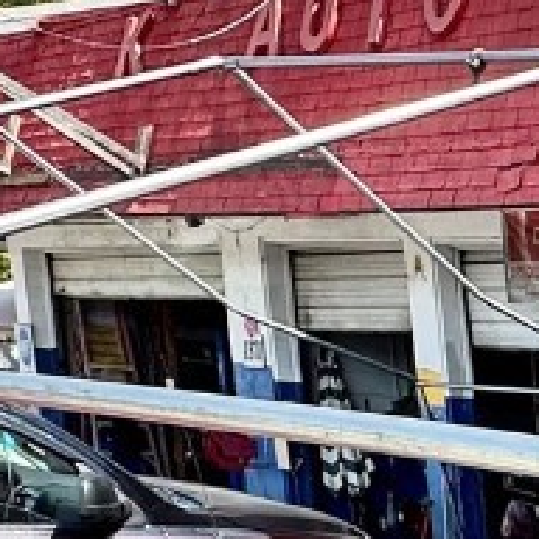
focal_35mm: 66
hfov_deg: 24.1
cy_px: 494
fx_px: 1163
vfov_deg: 25.2
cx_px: 620
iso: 40
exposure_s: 1/578
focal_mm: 2.2
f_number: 2.2
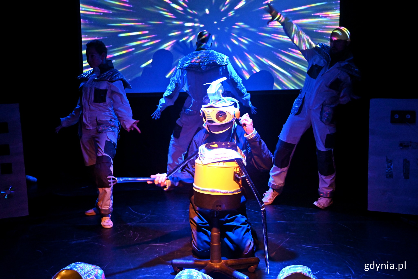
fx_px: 540
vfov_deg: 28.9
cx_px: 209
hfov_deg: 42.3
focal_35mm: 46
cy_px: 140
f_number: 3.3
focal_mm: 31
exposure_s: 1/80
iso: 3200
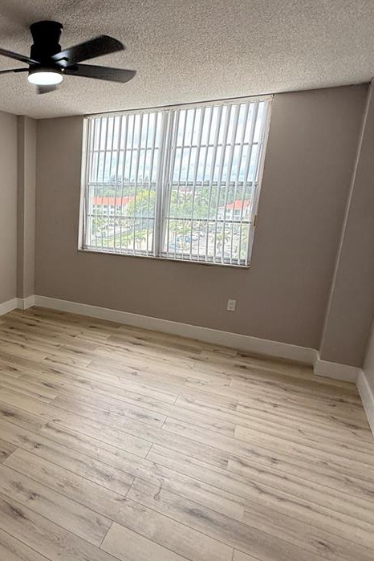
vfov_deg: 71.5
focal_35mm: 25
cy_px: 275
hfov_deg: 45.0
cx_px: 17
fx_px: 390
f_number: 2.2
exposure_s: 1/155
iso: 64
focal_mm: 2.22
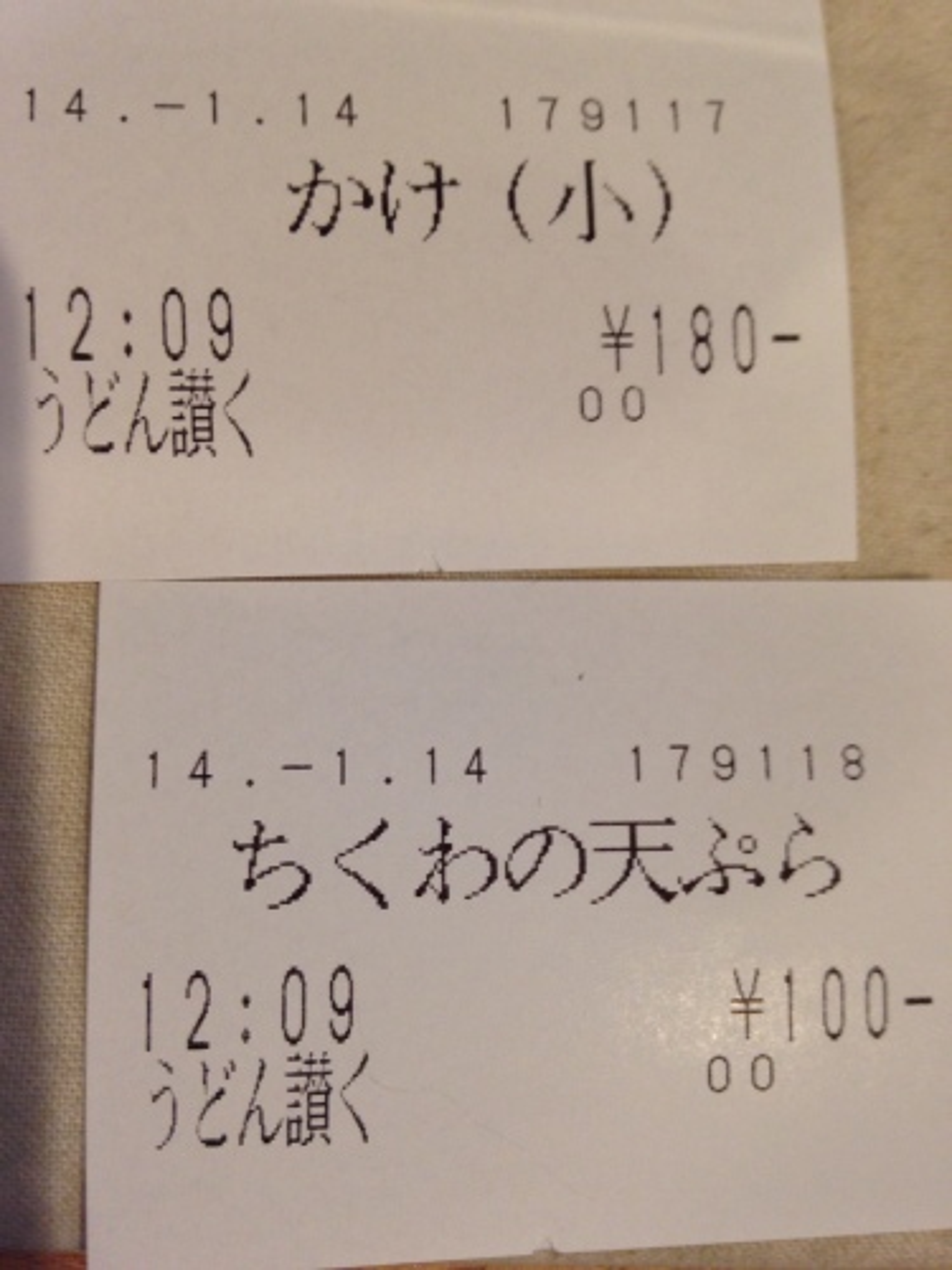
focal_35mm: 33
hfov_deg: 42.9
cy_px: 635
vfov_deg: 55.4
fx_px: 1210
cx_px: 476
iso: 100
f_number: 2.4
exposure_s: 1/20
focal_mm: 4.12
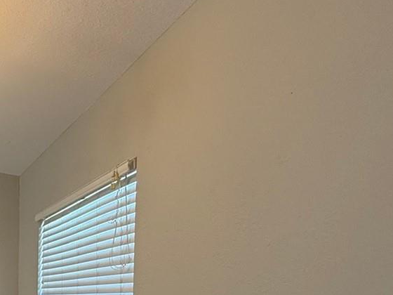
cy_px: 325
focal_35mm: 40
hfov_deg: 33.4
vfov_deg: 31.8
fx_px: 454
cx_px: -124
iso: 160
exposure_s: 1/120
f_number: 2.2
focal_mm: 2.22
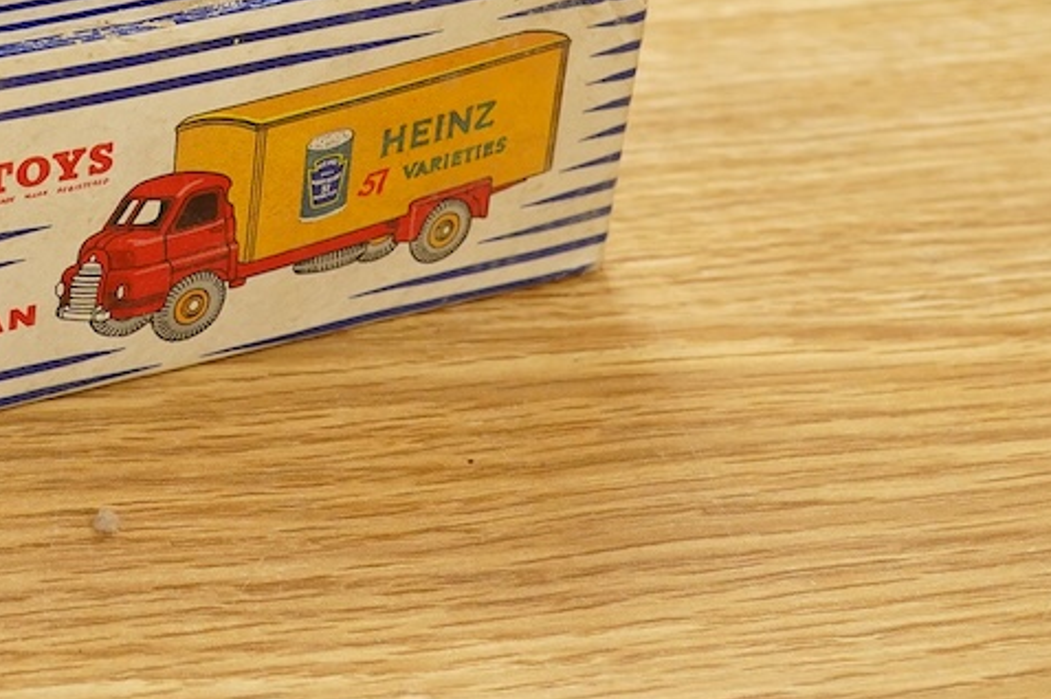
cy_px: -86
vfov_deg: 12.7
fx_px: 3092
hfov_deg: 18.8
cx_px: -8
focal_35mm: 106
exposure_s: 1/160
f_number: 9
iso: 2500
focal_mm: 30
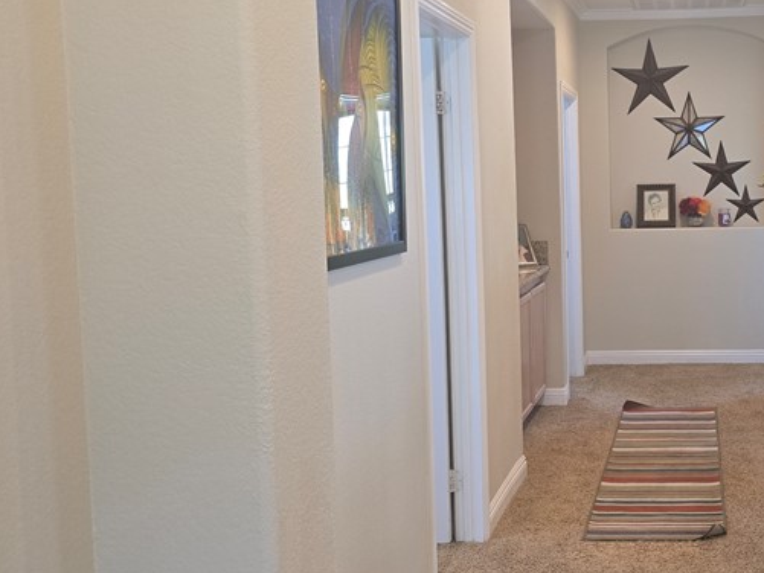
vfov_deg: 30.9
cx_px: 628
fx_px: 1038
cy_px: 262
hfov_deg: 38.6
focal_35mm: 47
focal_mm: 6.3
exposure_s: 1/120
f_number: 1.7
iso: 400
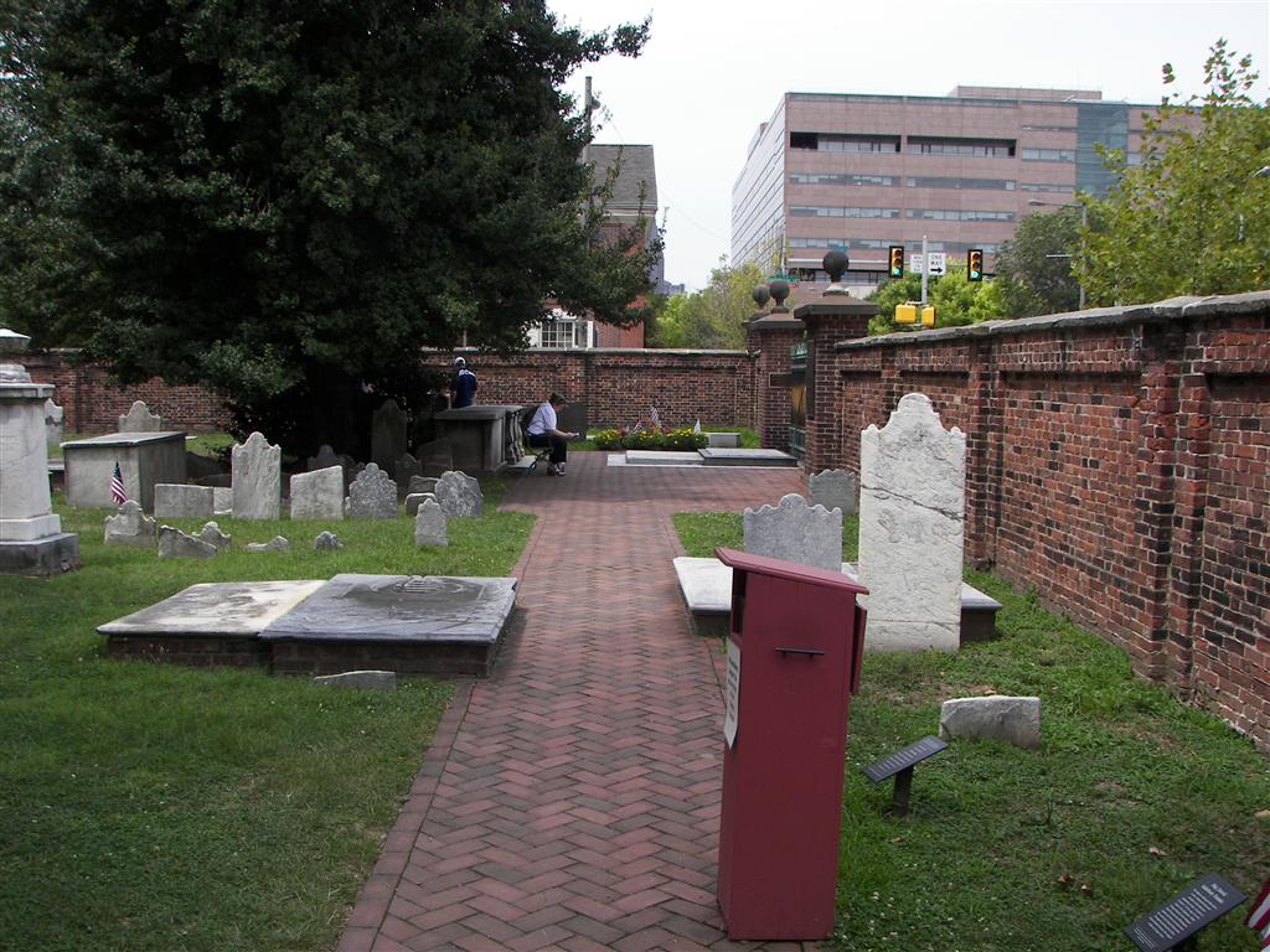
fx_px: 1321
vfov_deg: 39.7
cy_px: 476
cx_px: 635
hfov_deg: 51.4
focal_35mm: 36
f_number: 4
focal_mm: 6
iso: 64
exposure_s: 1/500
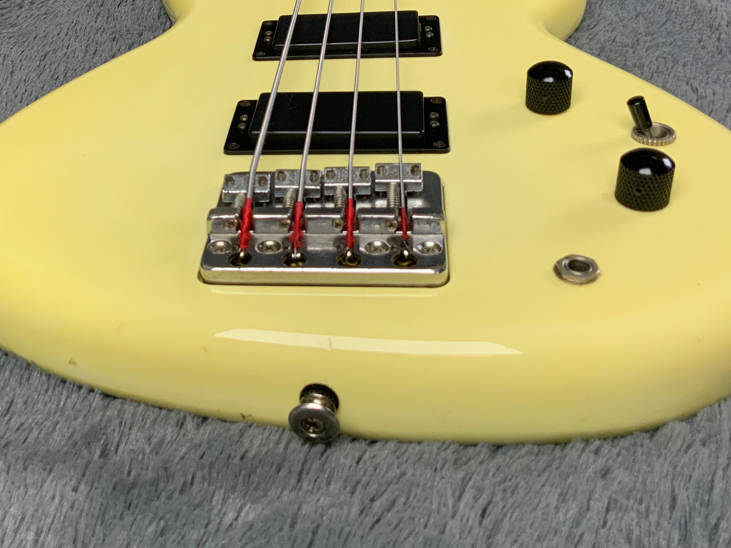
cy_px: 162
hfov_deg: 40.1
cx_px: 261
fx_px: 993
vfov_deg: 30.5
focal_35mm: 47
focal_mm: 3
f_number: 1.8
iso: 64
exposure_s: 1/100
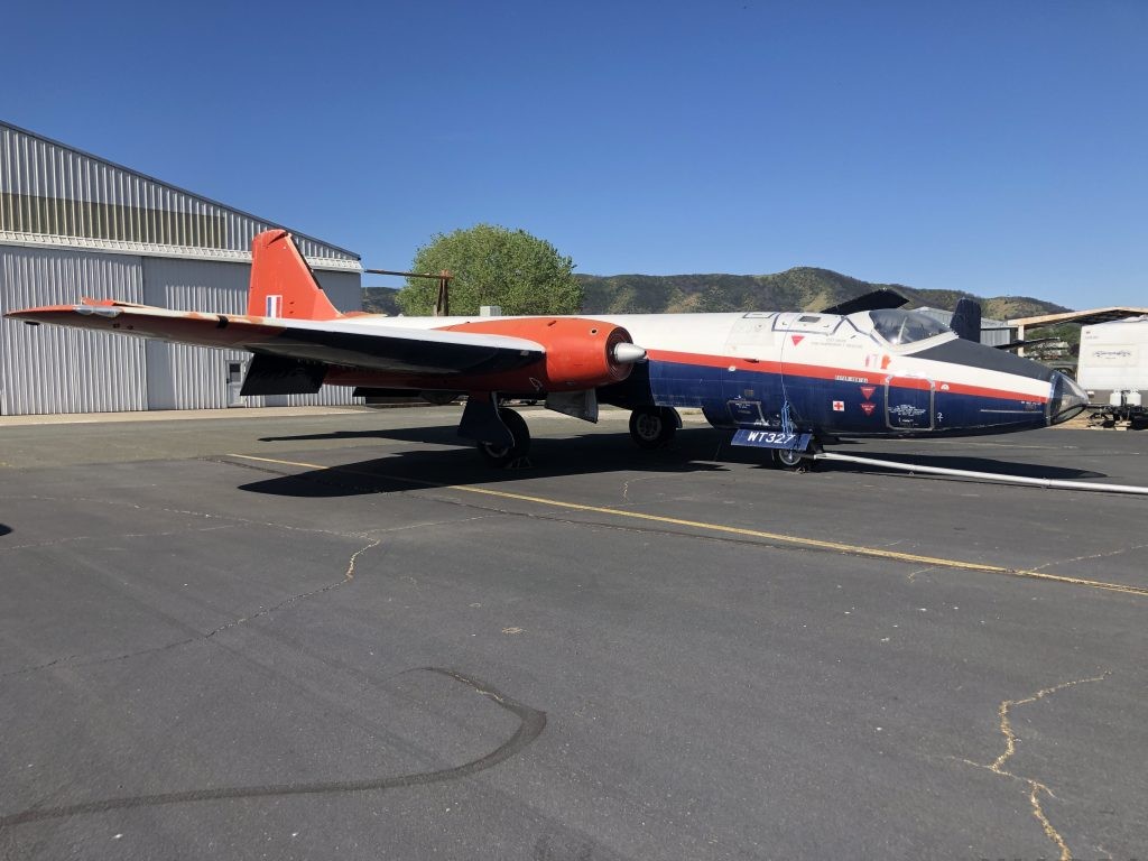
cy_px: 430
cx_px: 574
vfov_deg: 49.7
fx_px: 929
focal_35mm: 28
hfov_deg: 63.4
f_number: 1.8
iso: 20
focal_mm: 3.99
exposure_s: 1/2024
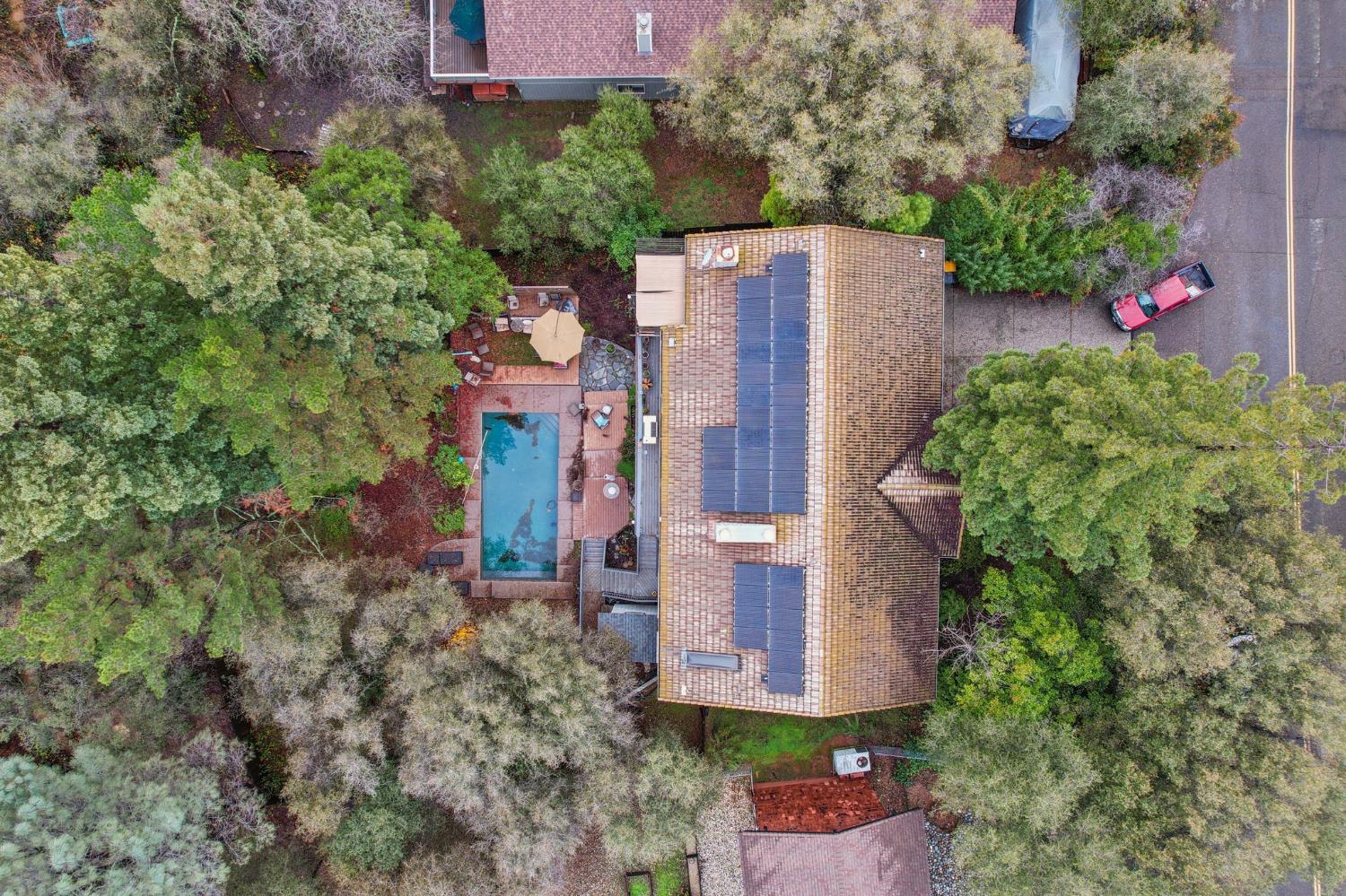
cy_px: 448
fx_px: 822
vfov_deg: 57.2
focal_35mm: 22
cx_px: 673
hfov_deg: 78.6
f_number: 2.8
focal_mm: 8.4
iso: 100
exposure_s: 1/25
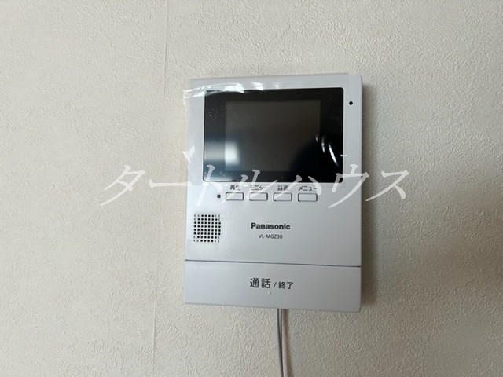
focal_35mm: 26
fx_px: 378
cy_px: 188
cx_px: 252
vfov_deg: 53.1
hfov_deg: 67.3
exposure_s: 1/60
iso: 80
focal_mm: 5.7
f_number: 1.5
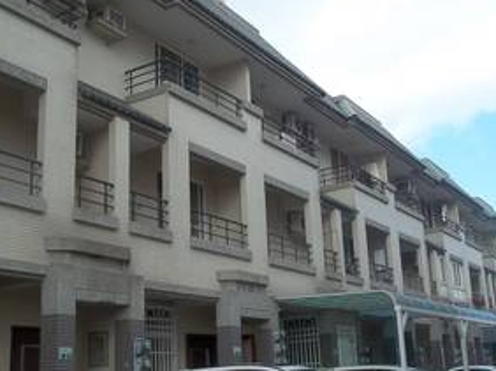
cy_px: 220
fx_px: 659
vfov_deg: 31.4
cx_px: 271
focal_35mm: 46
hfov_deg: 41.2
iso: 64
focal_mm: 6.5
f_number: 3.1
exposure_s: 1/400
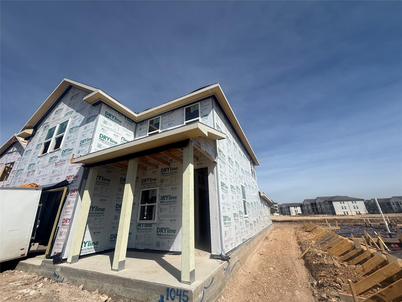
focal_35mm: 14
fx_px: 163
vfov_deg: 85.7
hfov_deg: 102.1
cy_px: 151
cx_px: 201
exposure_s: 1/4762
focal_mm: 2.22
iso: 50
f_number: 2.2
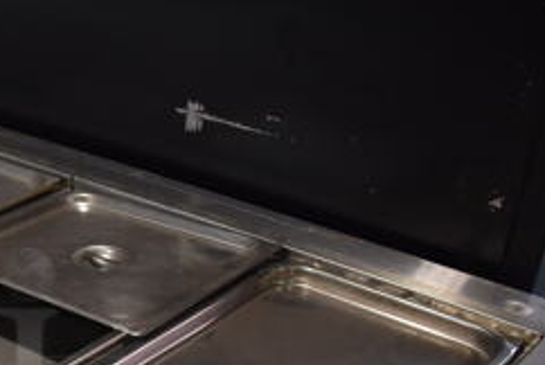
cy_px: 365
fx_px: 1031
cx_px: -104
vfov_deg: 19.5
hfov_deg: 26.4
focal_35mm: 68
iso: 800
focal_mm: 18
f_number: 3.5
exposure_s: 1/200
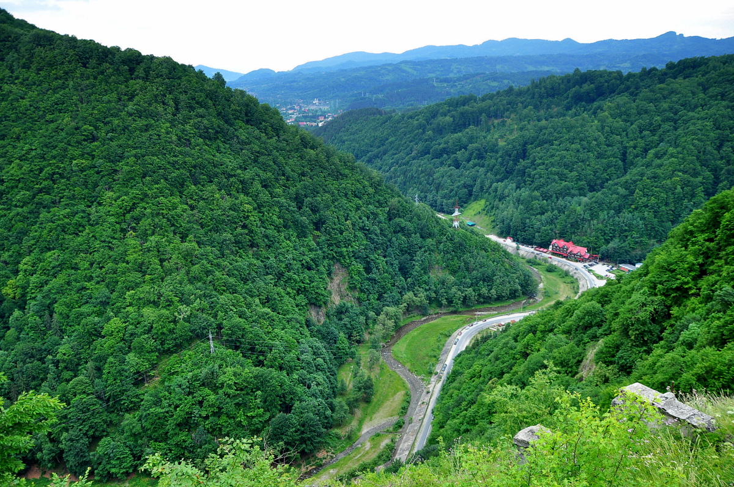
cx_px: 367
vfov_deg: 47.8
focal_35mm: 27
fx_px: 550
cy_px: 244
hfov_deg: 67.4
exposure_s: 1/125
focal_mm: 18
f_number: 5.6
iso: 400
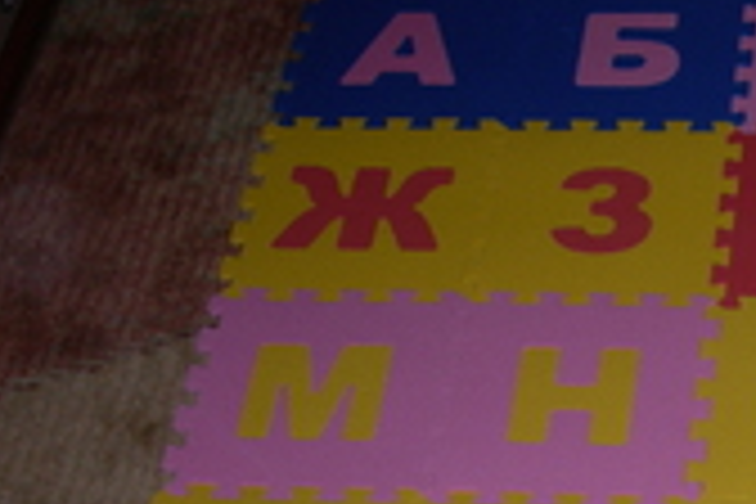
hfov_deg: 18.2
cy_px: 639
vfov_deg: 12.5
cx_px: 927
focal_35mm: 106
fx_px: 2226
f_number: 2.8
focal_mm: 7.8
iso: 50
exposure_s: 1/60.1
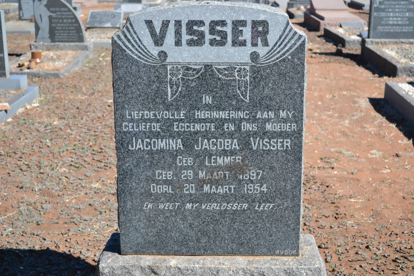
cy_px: 138
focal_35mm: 54
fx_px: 621
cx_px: 207
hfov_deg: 36.9
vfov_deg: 25.1
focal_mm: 36
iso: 160
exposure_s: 1/125
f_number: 5.6
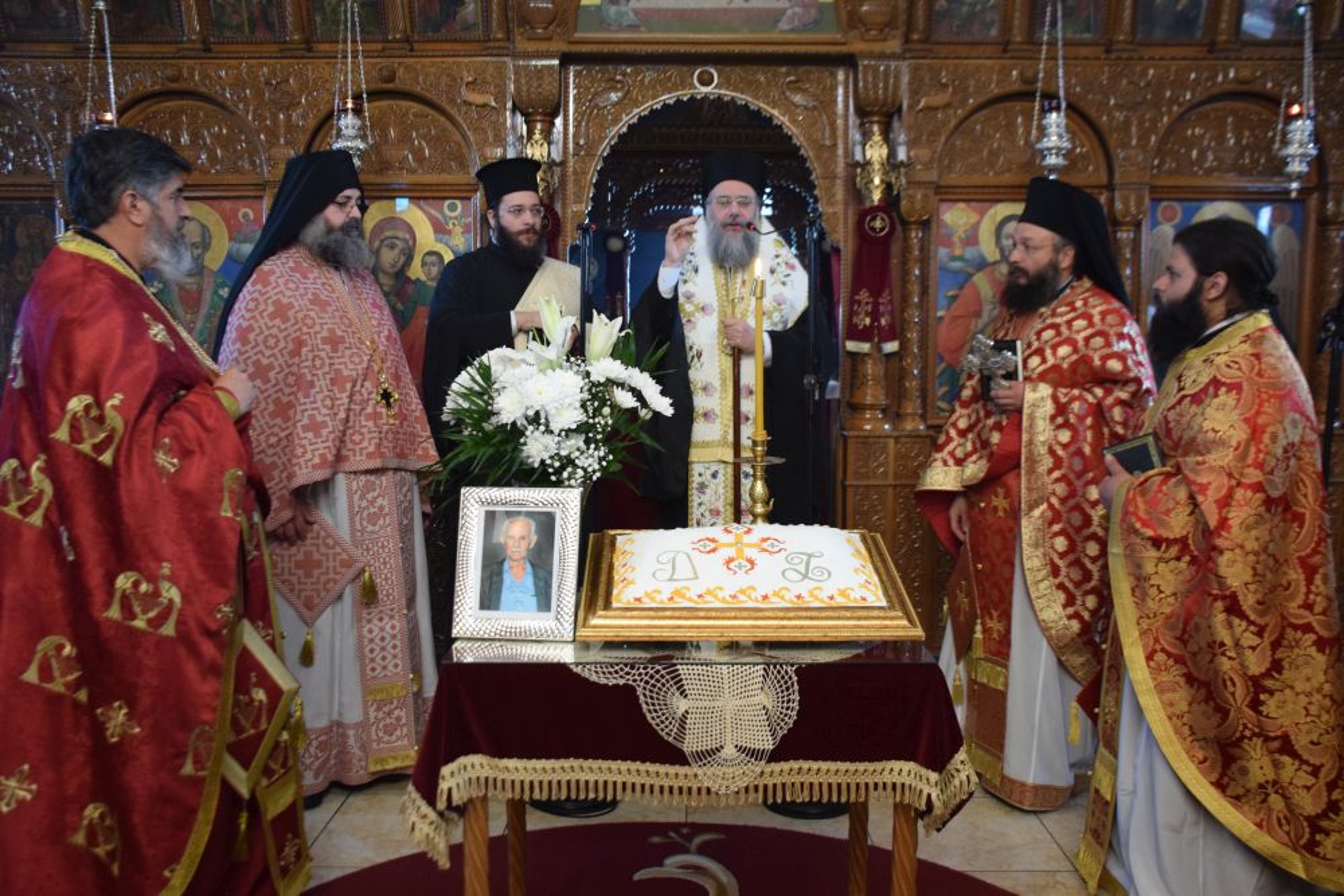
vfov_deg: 40.0
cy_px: 448
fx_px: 1232
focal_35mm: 33
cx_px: 672
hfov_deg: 57.2
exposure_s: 1/60
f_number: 3.5
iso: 2000
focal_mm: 22
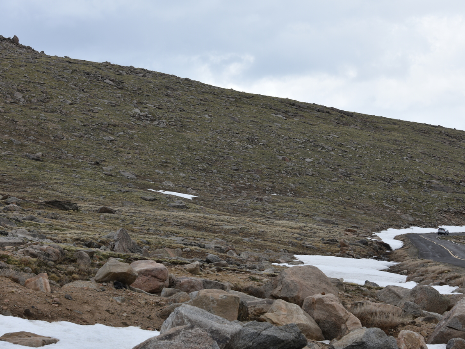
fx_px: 1196
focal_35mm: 89
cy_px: 174
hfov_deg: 22.0
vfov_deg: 16.6
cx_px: 253
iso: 100
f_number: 9
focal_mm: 82
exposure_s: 1/320
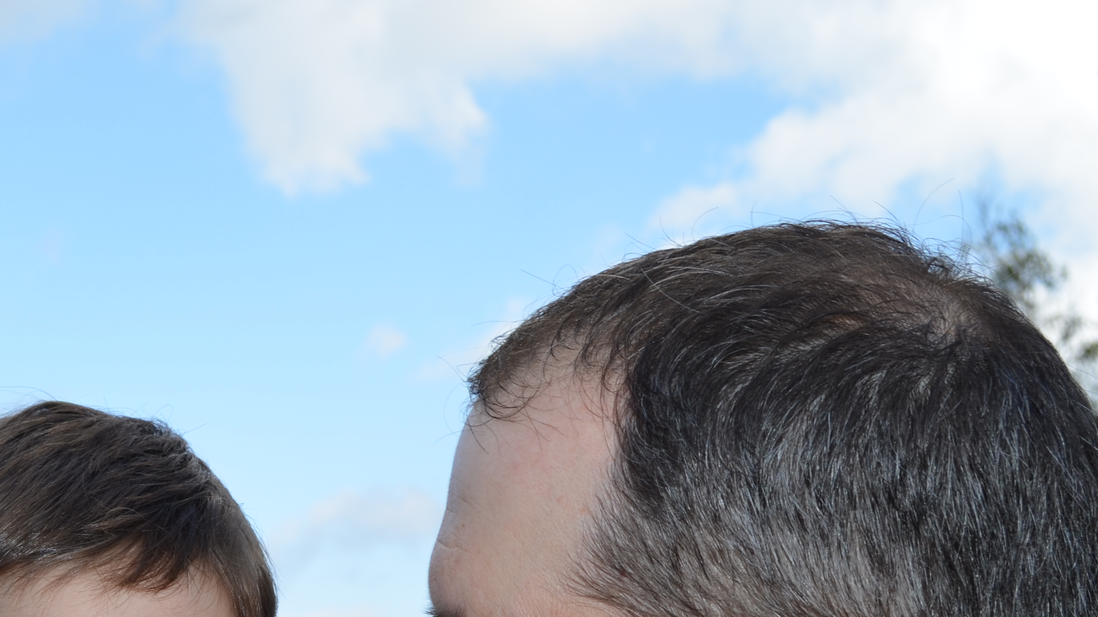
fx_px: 2125
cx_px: 318
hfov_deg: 28.7
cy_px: 632
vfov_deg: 16.2
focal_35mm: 73
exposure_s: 1/200
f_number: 6.3
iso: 100
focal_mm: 24
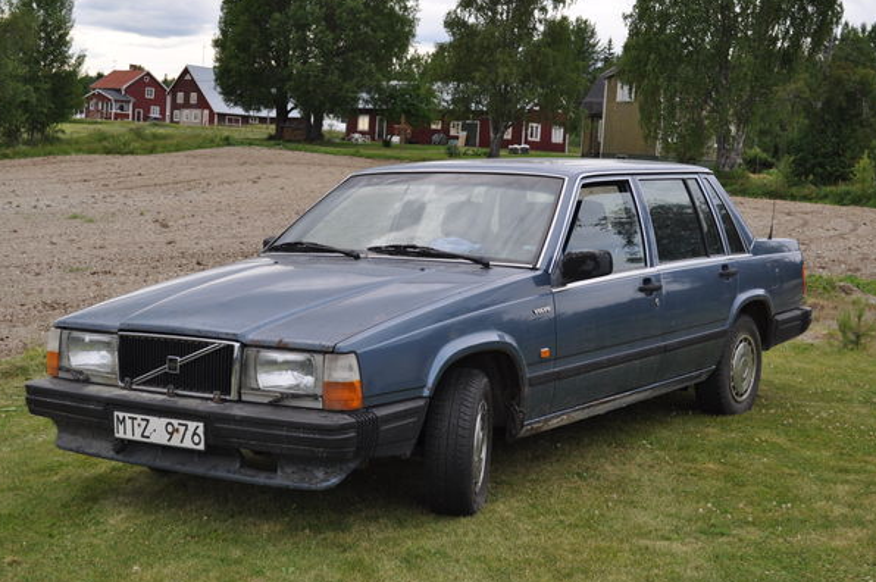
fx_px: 1410
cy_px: 303
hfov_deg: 34.5
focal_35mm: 58
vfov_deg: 23.3
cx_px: 423
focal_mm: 36
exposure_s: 1/160
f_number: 6.3
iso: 200
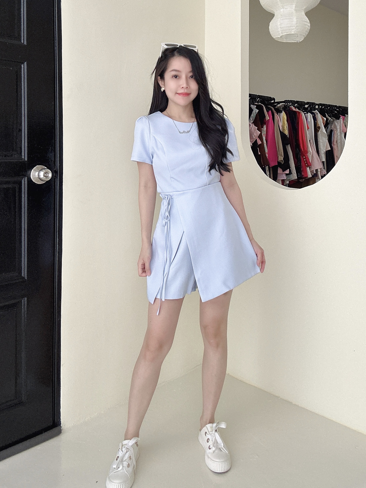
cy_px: 244
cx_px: 183
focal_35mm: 23
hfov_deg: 58.9
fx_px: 324
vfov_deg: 73.9
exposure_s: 1/89
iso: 80
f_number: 1.9
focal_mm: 2.69
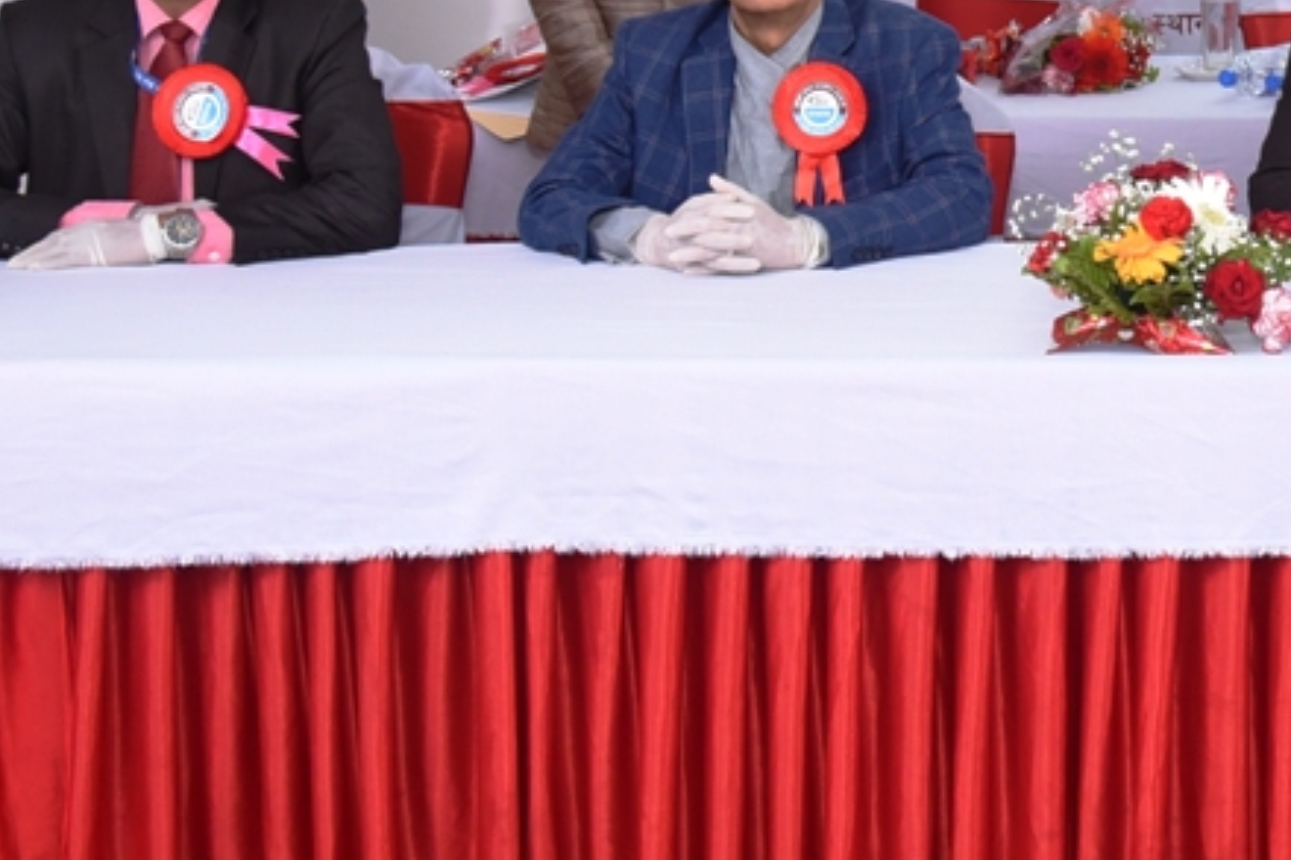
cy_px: 19
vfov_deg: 15.8
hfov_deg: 22.7
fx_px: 3047
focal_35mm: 85
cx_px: 1367
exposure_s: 1/125
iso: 2000
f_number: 5
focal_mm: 34
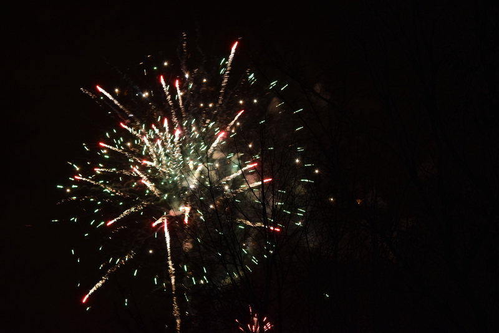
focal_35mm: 82
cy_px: 166
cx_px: 250
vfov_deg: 16.6
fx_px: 1144
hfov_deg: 24.6
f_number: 6.3
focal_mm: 55
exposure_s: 1/15
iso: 640
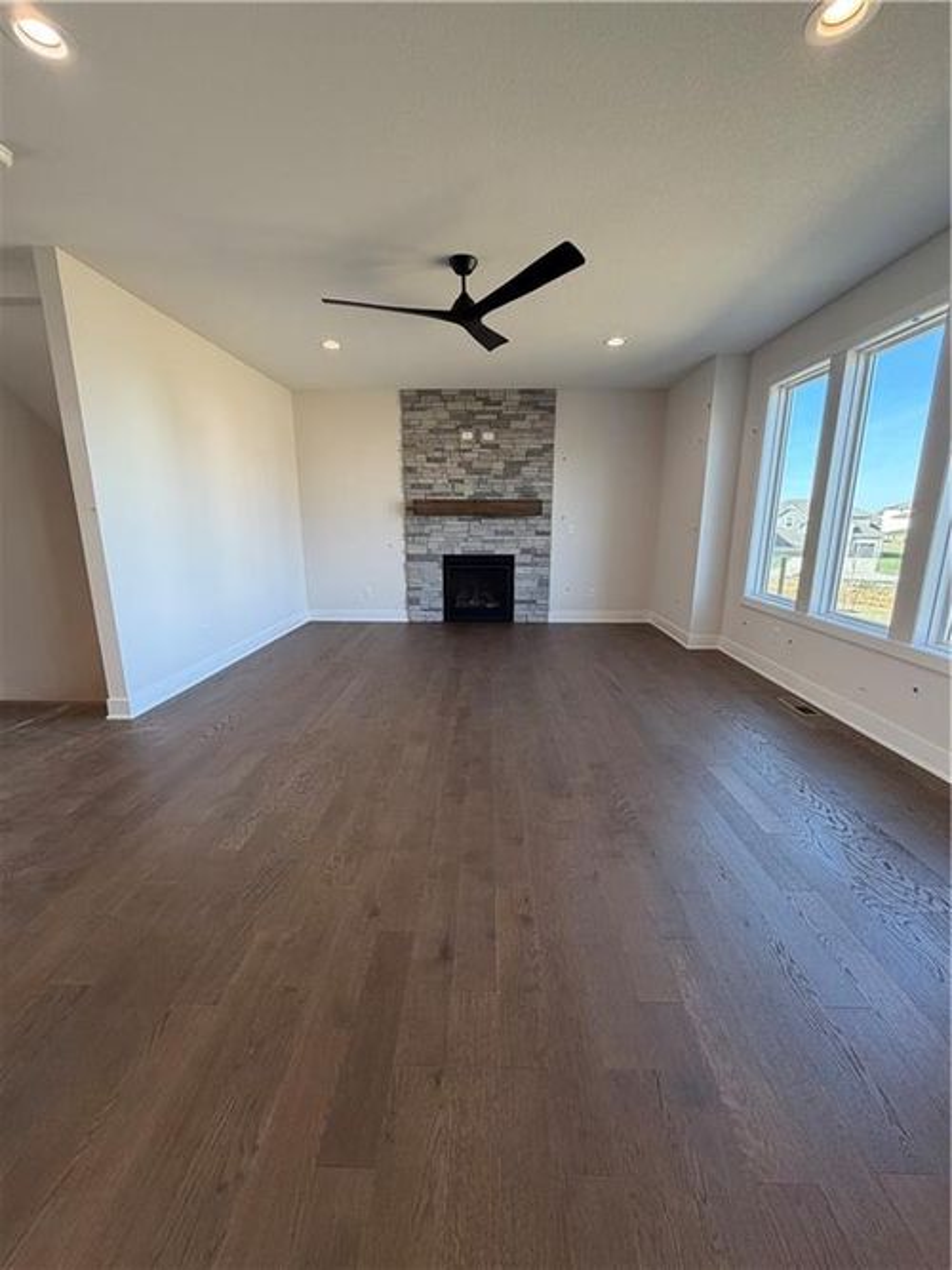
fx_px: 514
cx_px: 476
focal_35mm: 14
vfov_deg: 102.1
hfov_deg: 85.7
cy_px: 635
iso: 125
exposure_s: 1/120
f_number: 2.2
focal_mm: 2.22
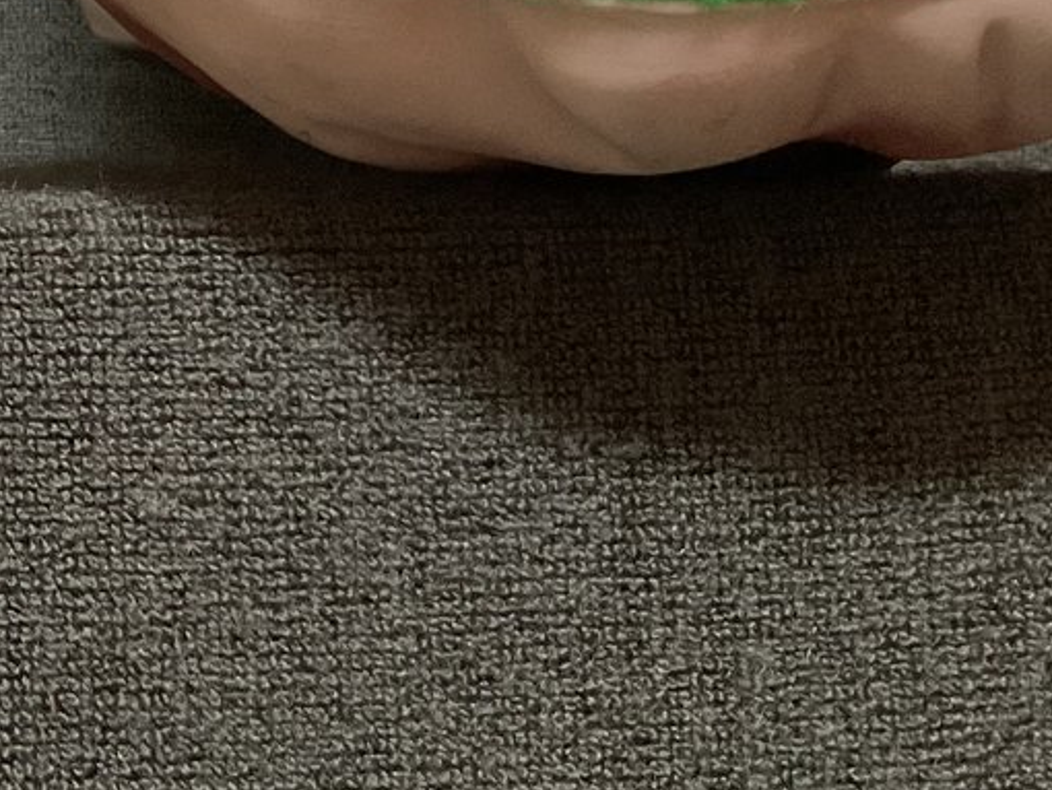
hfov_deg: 20.2
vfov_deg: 16.6
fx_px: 2615
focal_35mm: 86
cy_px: -98
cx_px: -424
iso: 125
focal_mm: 3
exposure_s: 1/60
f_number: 1.8
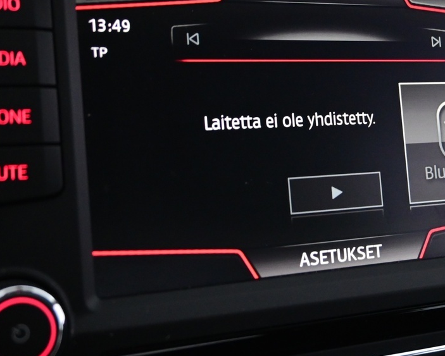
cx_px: 337
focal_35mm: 68
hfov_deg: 27.5
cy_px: 138
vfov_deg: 22.4
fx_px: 897
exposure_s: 1/30
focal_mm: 21
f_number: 4
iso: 1800
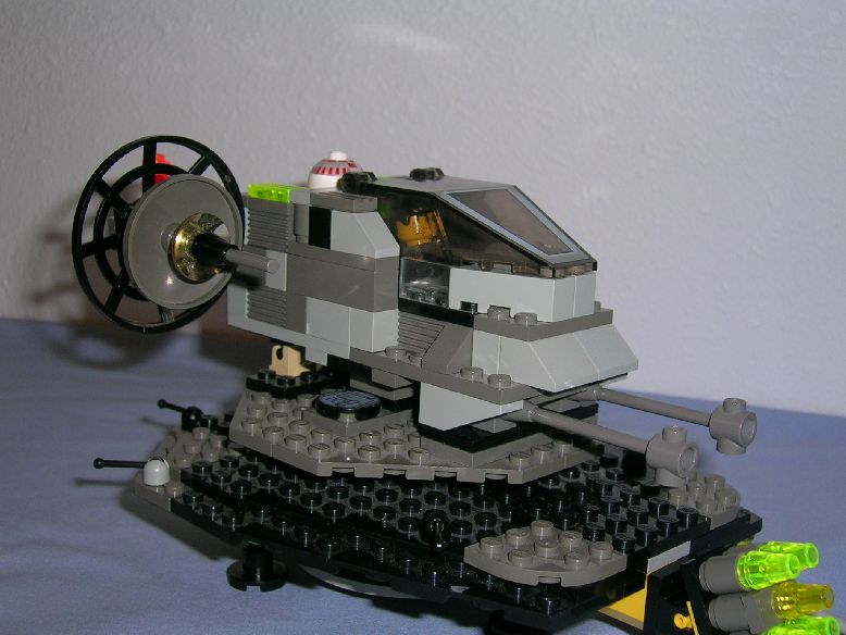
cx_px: 423
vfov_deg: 27.5
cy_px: 318
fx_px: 1296
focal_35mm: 53
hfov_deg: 36.2
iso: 50
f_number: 3.2
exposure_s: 1/60.1
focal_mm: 8
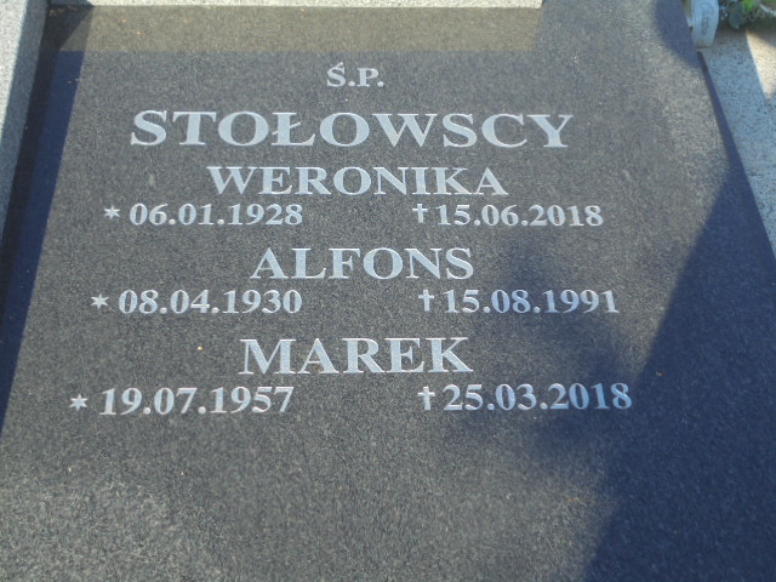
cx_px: 388
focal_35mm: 49
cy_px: 291
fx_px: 1098
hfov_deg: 38.9
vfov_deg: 29.7
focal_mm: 8.9
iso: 100
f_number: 4.8
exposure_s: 1/250
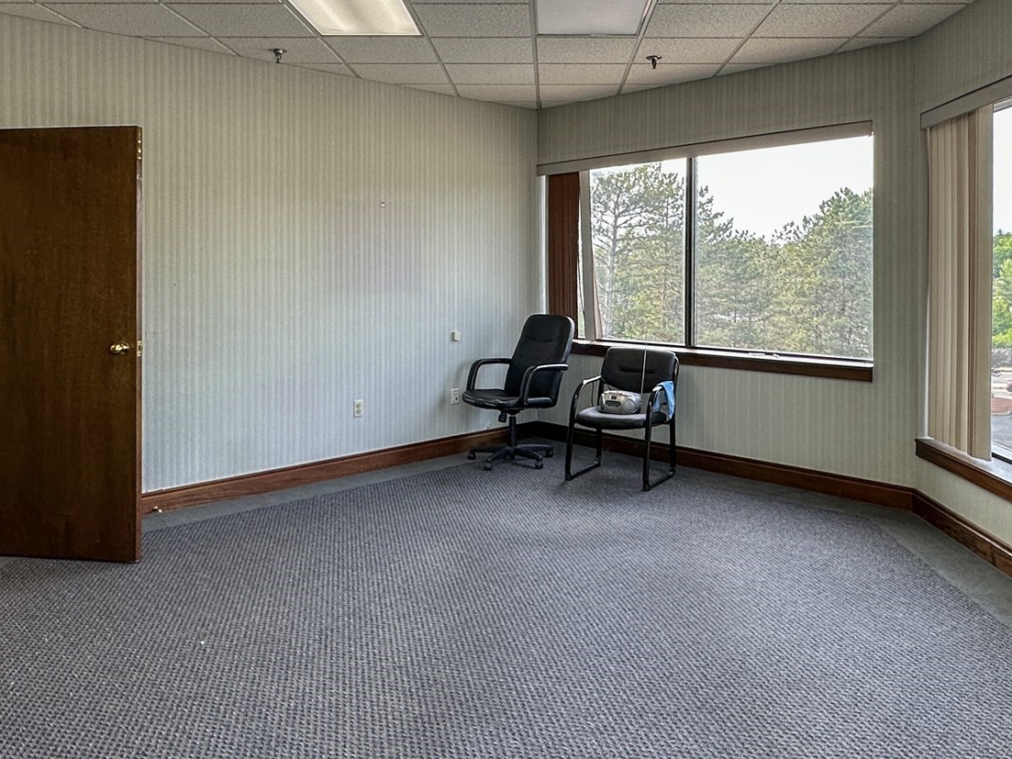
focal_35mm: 26
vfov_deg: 53.0
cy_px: 404
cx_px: 609
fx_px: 760
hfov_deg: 66.6
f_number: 2.2
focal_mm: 2.22
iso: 80
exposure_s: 1/120
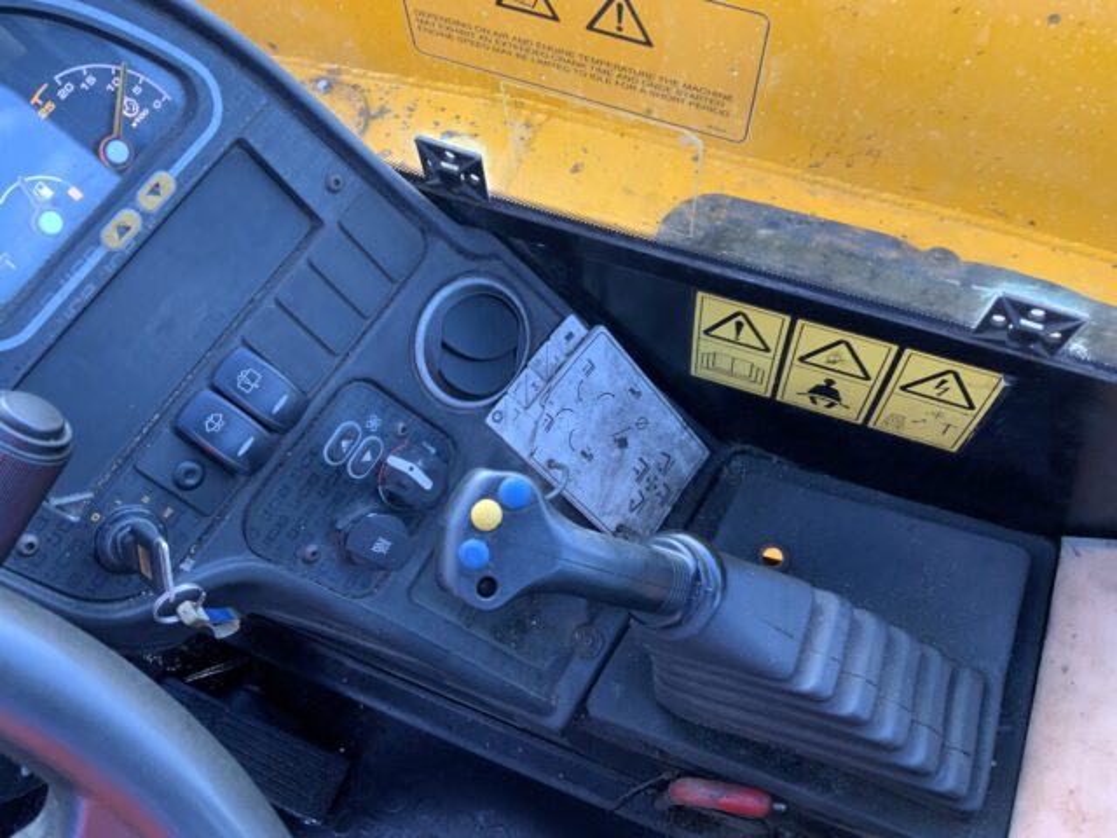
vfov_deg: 48.2
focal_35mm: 29
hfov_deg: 61.7
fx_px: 936
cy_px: 419
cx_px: 558
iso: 64
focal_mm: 3
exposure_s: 1/76
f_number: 1.8
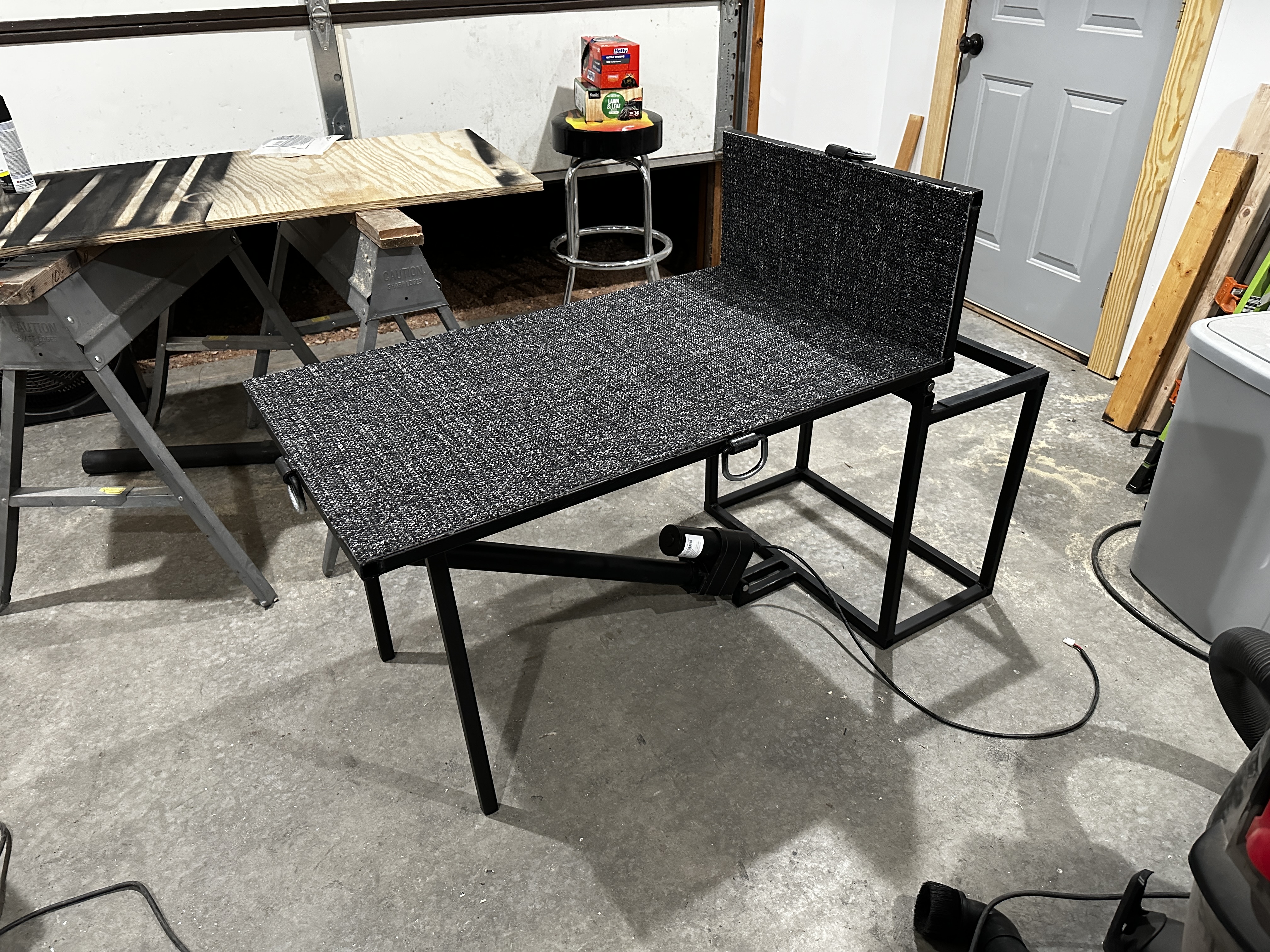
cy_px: 476
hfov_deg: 71.6
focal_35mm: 24
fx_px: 881
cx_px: 635
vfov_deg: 56.8
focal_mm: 6.86
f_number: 1.78
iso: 800
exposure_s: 1/60
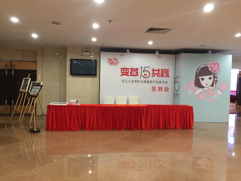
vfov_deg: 48.2
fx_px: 202
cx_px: 120
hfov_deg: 61.7
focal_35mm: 29
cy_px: 90
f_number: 2.2
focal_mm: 4.15
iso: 80
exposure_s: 1/17
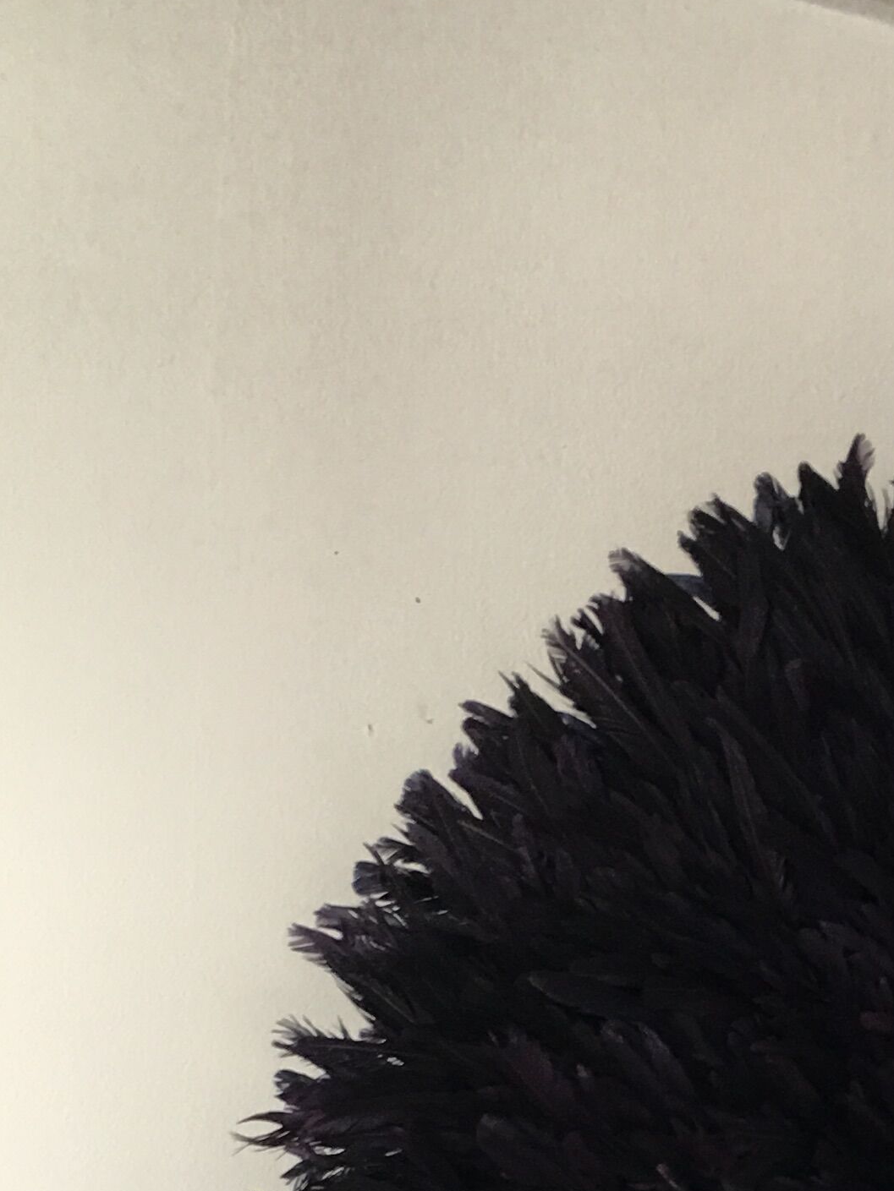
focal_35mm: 83
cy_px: 1440
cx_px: 804
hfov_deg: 17.5
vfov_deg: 21.8
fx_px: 2858
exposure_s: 1/15
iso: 40
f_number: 2.2
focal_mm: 4.15
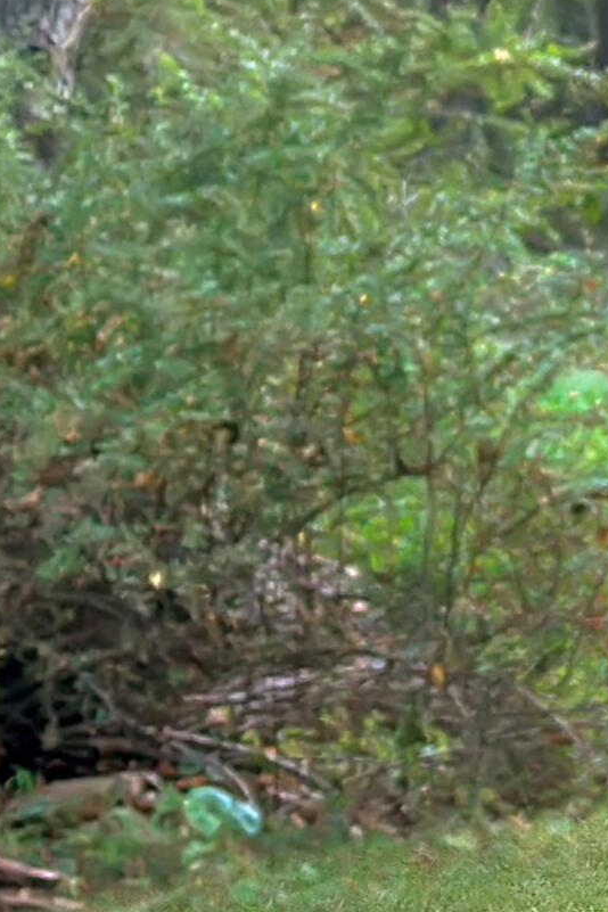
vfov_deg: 10.9
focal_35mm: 187
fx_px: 4737
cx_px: 1119
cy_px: 125
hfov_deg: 7.1
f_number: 1.8
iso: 80
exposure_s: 1/400
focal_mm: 6.86
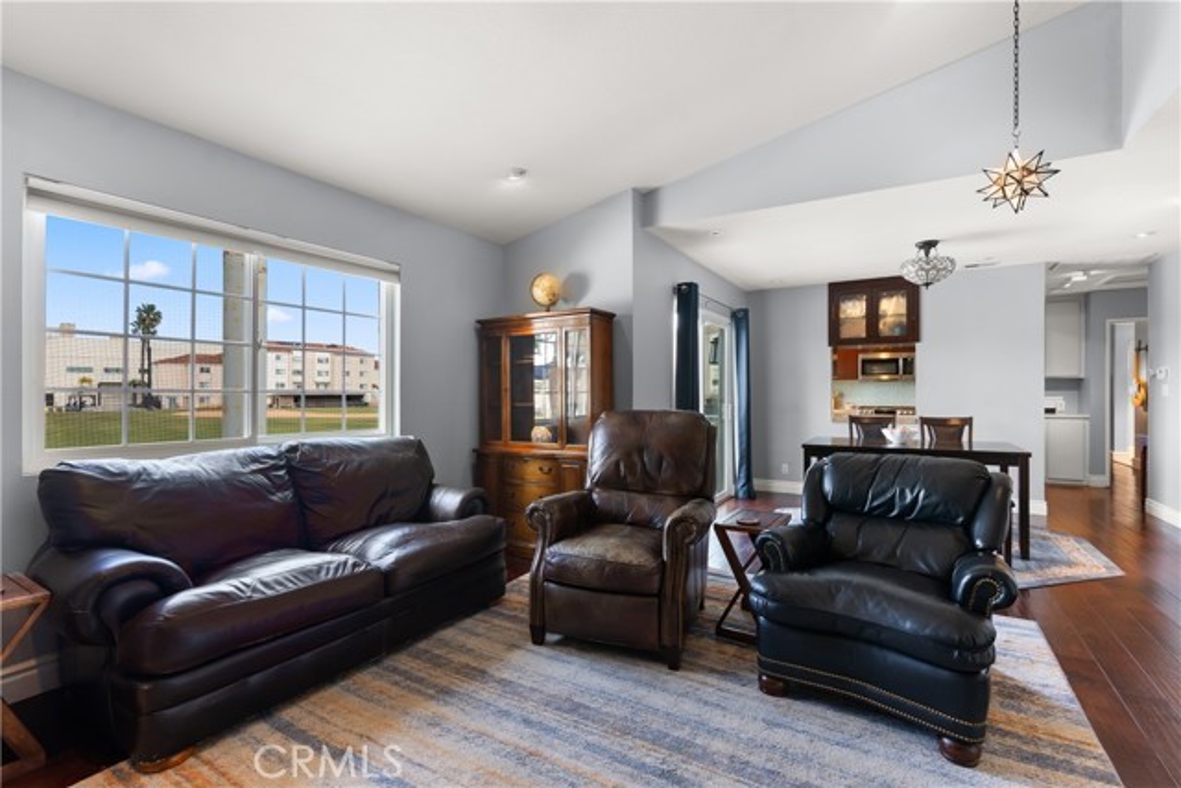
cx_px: 590
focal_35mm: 16
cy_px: 394
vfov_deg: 73.8
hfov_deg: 96.7
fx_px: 525
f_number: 9
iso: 640
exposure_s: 1/3
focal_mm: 16
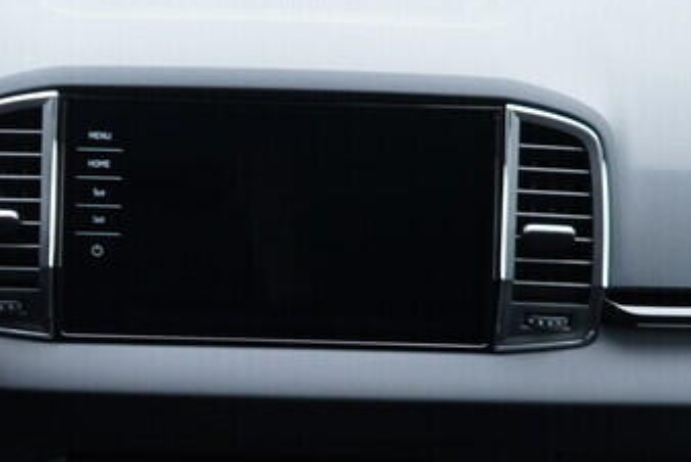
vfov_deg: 12.5
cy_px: 377
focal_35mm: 109
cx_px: 213
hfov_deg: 18.7
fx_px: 2094
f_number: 2.8
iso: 320
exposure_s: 1/40
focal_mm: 24
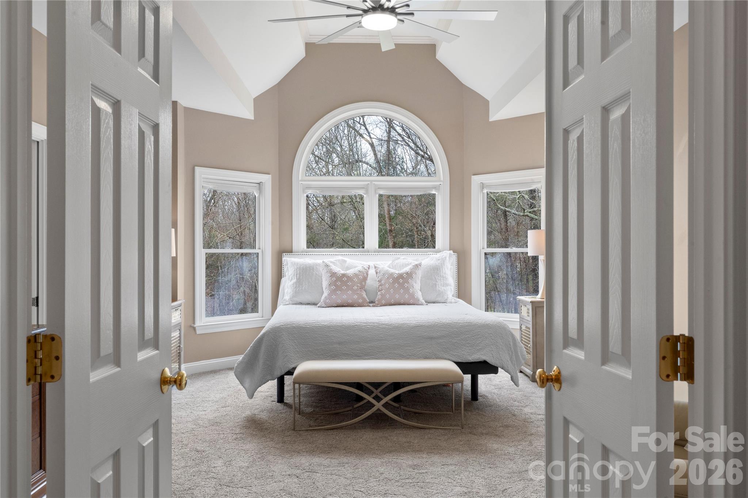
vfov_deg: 45.0
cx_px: 374
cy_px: 249
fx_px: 602
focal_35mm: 29
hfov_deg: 63.7
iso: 800
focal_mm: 29
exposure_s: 1/10
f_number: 13
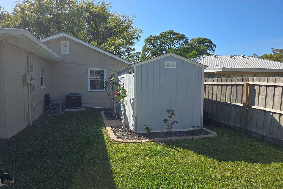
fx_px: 189
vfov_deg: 53.1
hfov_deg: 73.7
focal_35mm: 24
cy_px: 97
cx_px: 141
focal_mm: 6.3
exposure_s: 1/629
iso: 12
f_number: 1.7
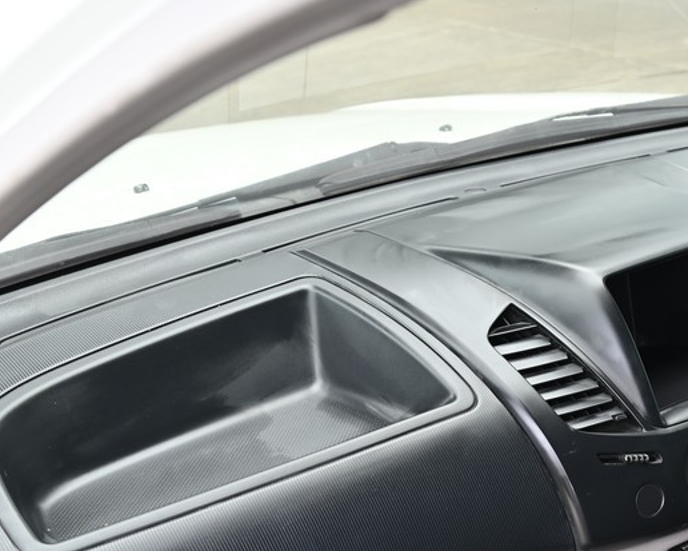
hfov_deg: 30.8
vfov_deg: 25.4
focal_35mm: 59
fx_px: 1202
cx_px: 588
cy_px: 440
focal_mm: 29.5
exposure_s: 1/20
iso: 140
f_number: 6.7
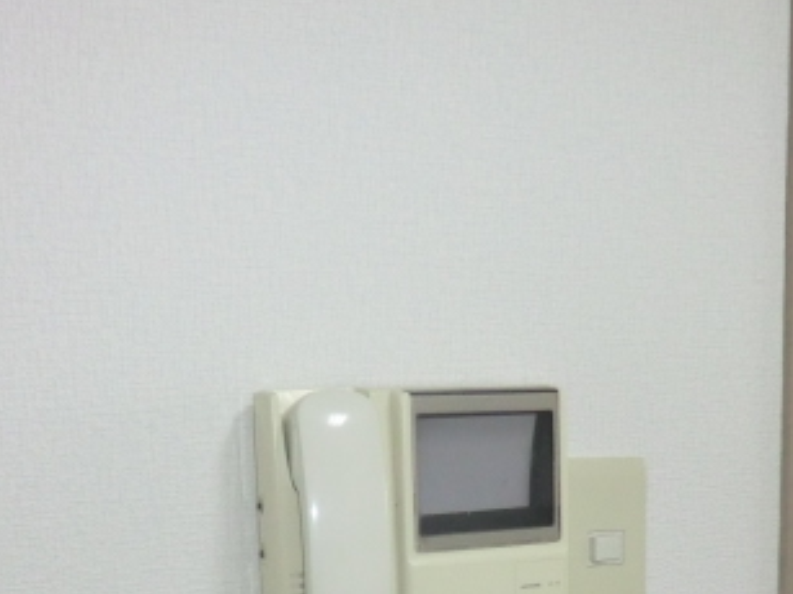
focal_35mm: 50
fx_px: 1145
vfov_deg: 27.2
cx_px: 449
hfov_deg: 38.1
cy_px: 617
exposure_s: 1/60
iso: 400
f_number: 3.2
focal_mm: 4.3
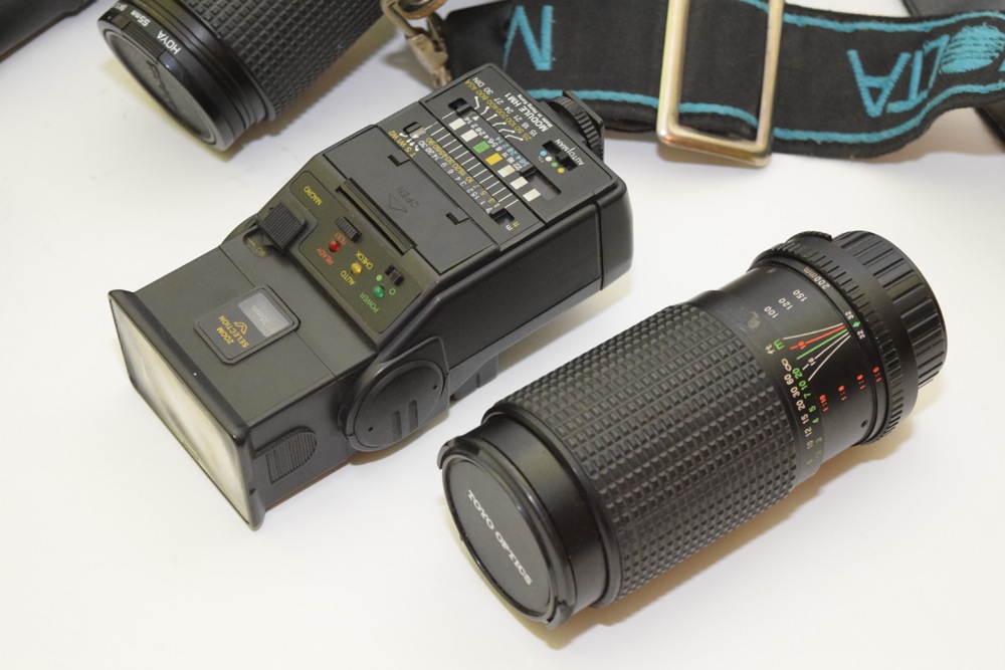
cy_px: 335
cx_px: 502
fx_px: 2303
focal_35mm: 82
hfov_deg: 24.6
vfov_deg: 16.6
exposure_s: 1/60
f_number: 5.6
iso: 3200
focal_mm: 55
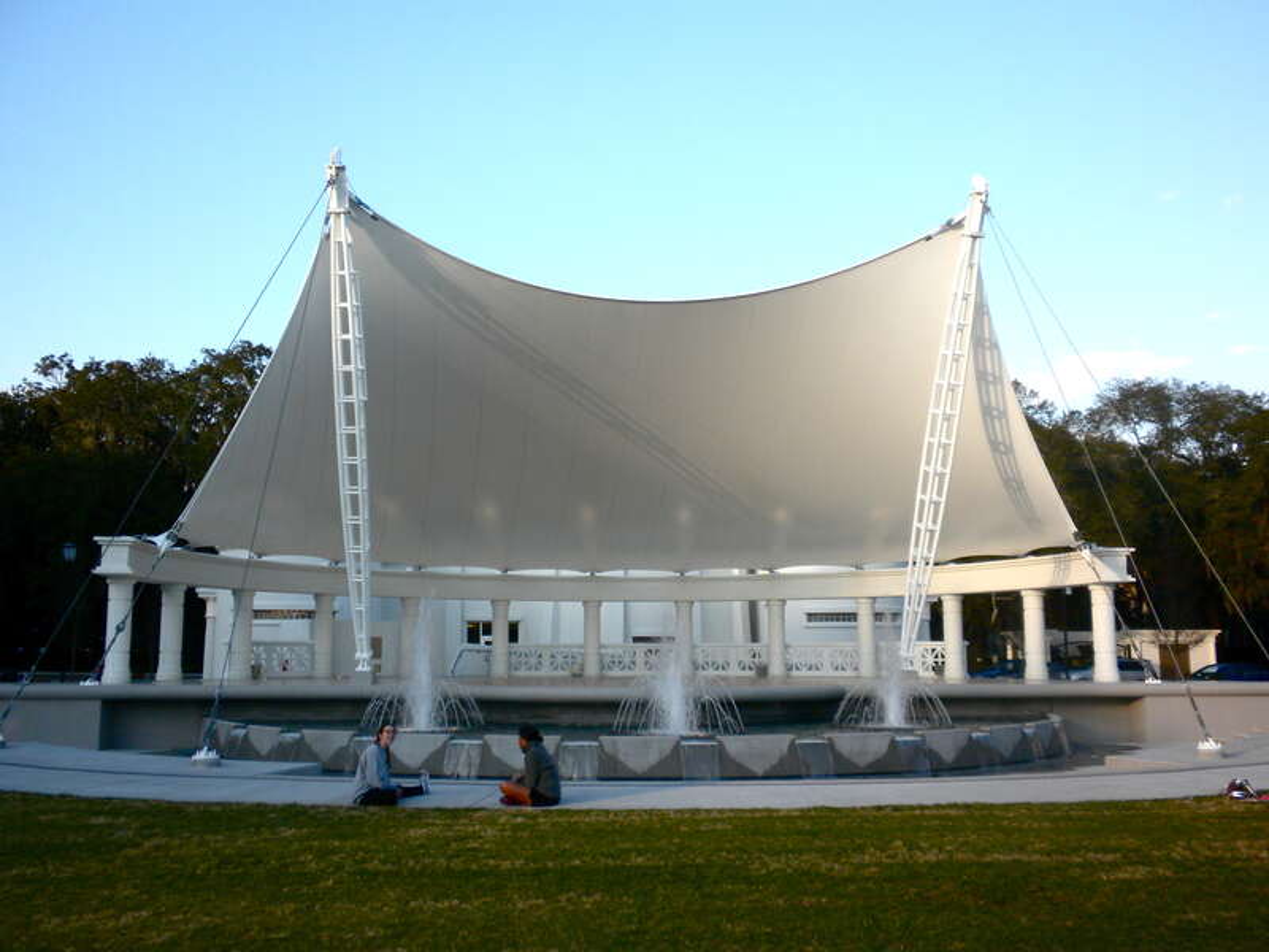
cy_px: 476
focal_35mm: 37
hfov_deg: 50.1
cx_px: 634
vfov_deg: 38.7
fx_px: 1356
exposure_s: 1/561
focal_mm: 6.6
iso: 125
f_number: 3.5
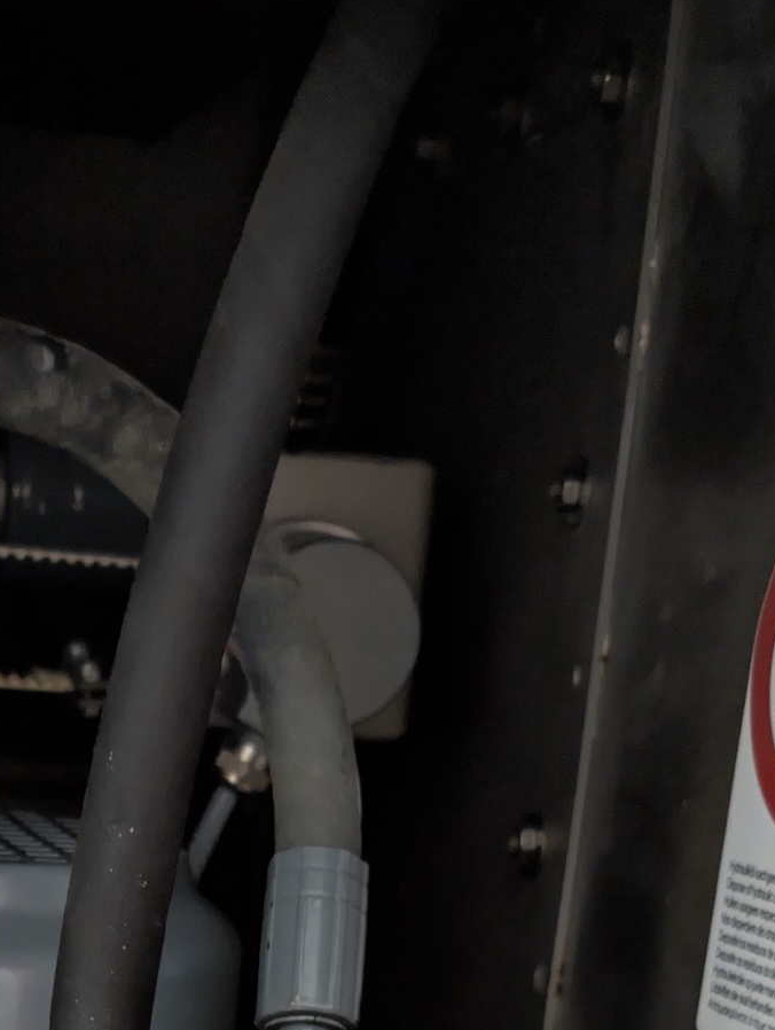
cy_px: 1478
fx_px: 2114
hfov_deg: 20.5
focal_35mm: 71
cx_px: 131
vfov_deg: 23.0
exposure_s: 1/50
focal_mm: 6.9
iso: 1340
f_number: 1.68
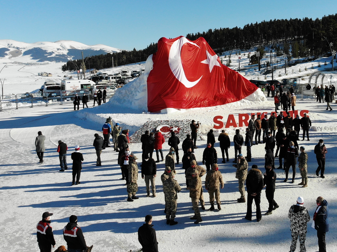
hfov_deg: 46.1
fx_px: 389
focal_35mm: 40
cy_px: 82
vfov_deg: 35.6
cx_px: 224
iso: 100
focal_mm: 4.5
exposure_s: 1/1394
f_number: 2.8
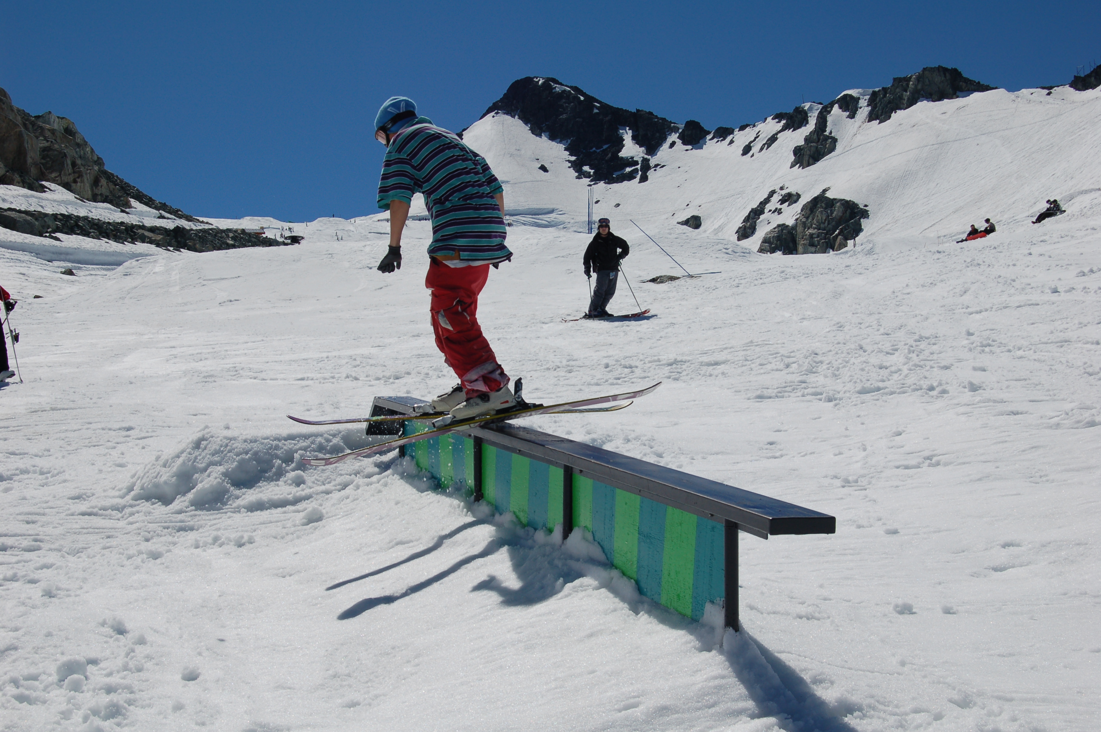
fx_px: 1833
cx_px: 550
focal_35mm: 60
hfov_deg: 33.4
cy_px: 366
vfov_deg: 22.6
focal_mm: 40
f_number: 13
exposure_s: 1/640
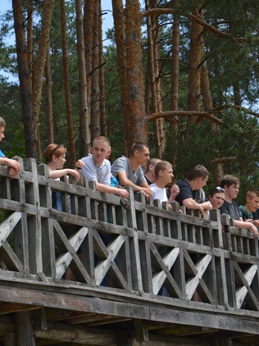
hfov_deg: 8.5
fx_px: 1748
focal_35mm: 175
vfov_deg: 11.3
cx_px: 102
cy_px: 173
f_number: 8
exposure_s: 1/250
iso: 200
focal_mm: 80
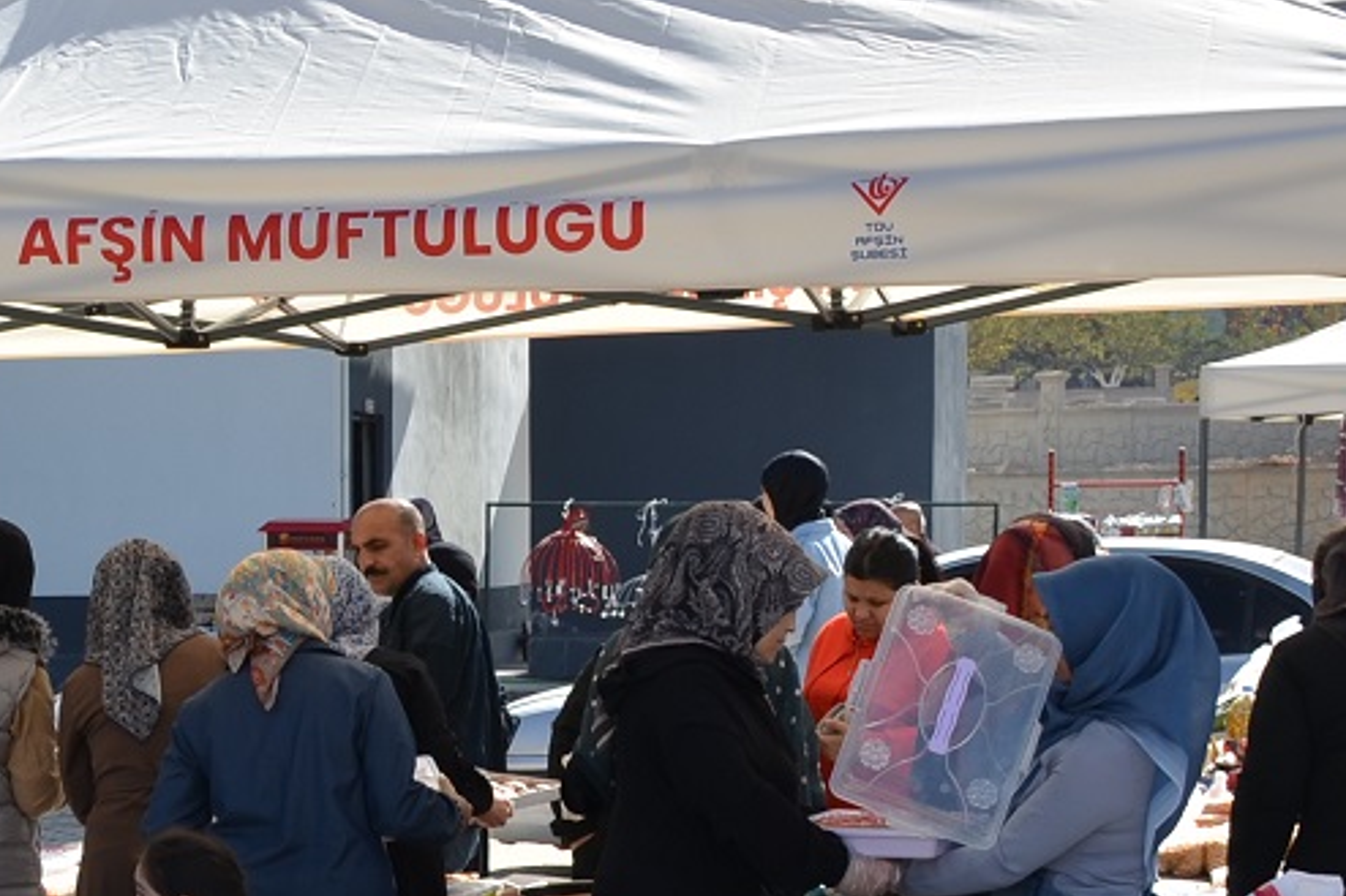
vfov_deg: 13.6
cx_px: -161
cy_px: 737
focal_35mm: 100
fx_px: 3737
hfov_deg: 19.5
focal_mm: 22
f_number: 8
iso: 110
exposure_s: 1/250
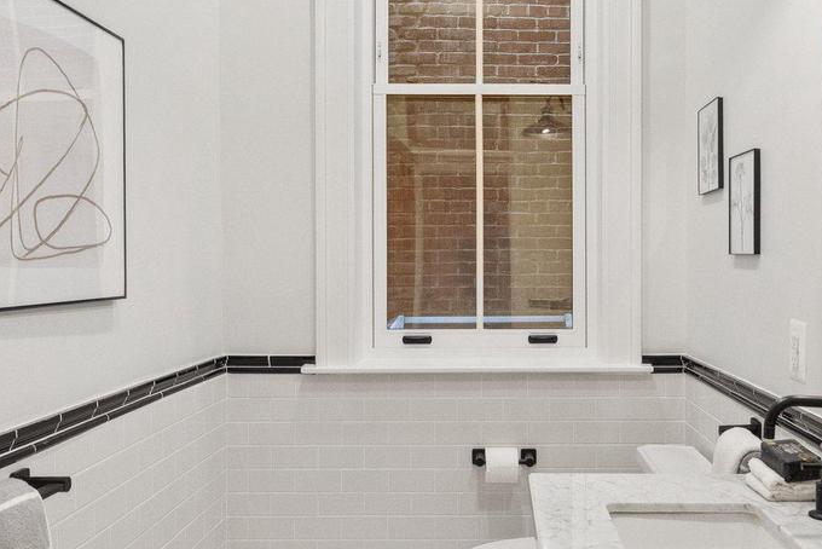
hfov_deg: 52.7
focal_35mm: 36
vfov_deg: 36.9
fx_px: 822
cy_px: 250
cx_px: 502
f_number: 5.6
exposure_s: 1/160
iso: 4000
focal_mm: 17
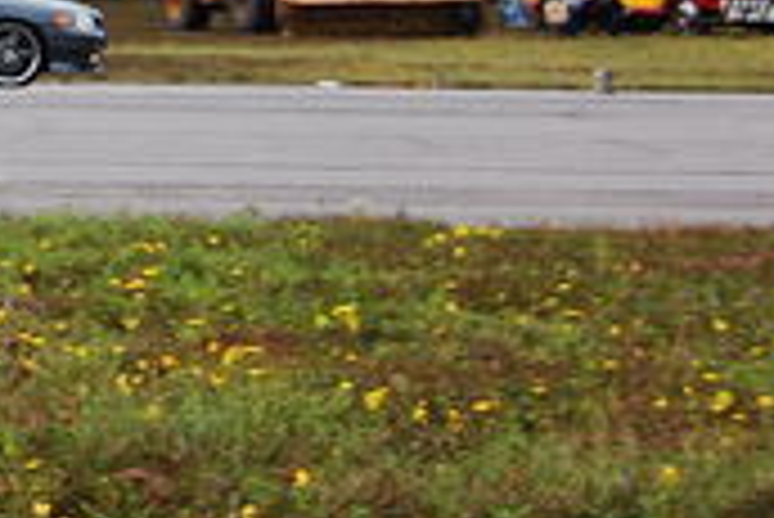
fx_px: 3120
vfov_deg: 9.4
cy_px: 23
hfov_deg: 12.9
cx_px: -612
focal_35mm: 145
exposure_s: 1/160
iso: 200
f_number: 6.3
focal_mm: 26
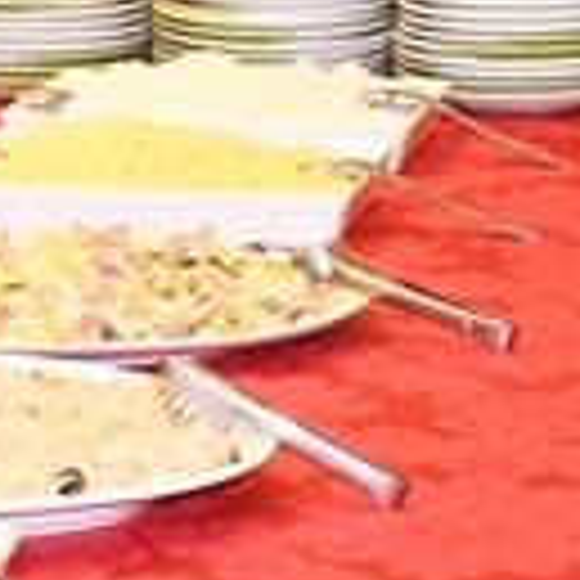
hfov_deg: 8.6
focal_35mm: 203
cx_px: 153
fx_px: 3848
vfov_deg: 8.6
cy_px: 200
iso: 8000
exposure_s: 1/80
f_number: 6.3
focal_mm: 20
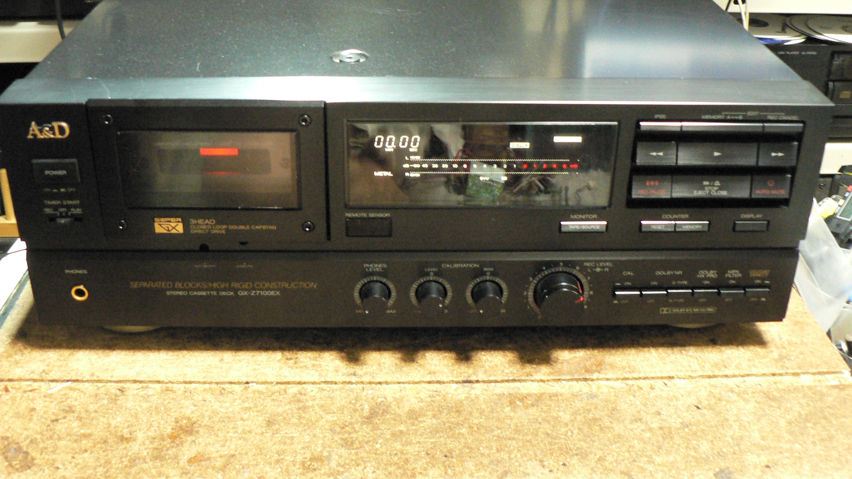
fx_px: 904
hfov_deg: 50.5
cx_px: 422
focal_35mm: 40
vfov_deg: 29.6
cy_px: 173
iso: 400
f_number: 2.8
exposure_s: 1/6
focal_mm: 6
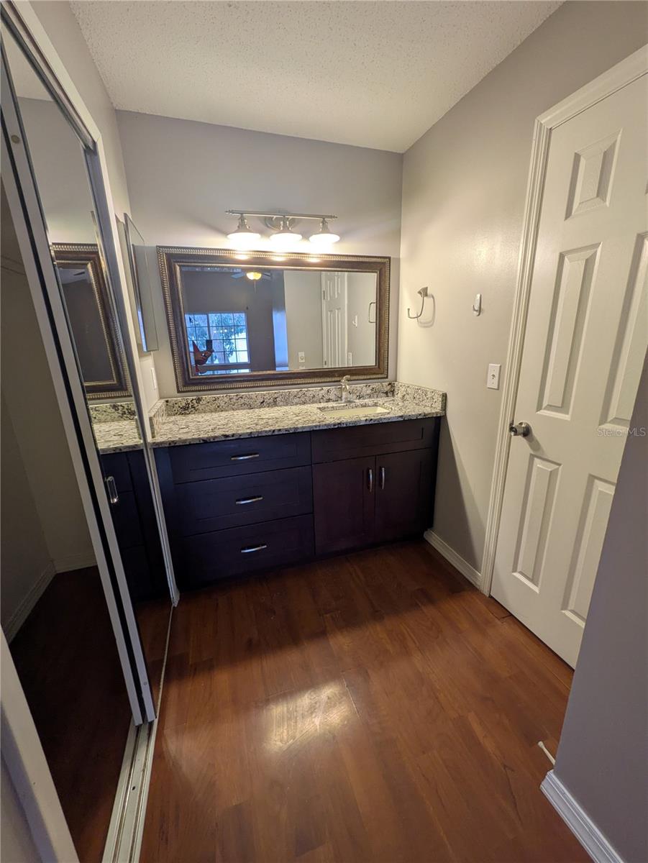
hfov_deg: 85.7
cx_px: 324
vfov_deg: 102.0
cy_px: 432
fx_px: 349
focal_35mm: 14
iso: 49
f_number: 2.2
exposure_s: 1/30
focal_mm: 1.83
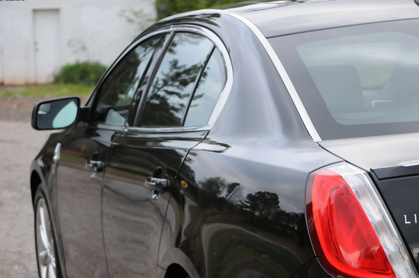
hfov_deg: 17.2
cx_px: 251
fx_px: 1383
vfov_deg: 11.5
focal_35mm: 119
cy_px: 175
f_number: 4.2
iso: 1000
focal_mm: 60
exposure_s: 1/125
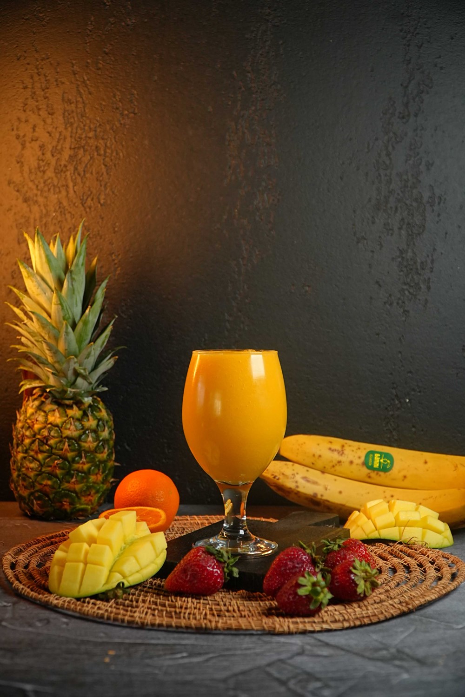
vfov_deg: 41.1
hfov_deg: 28.1
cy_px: 348
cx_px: 232
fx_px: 930
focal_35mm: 48
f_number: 4.5
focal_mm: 32
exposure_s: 1/200
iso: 1250
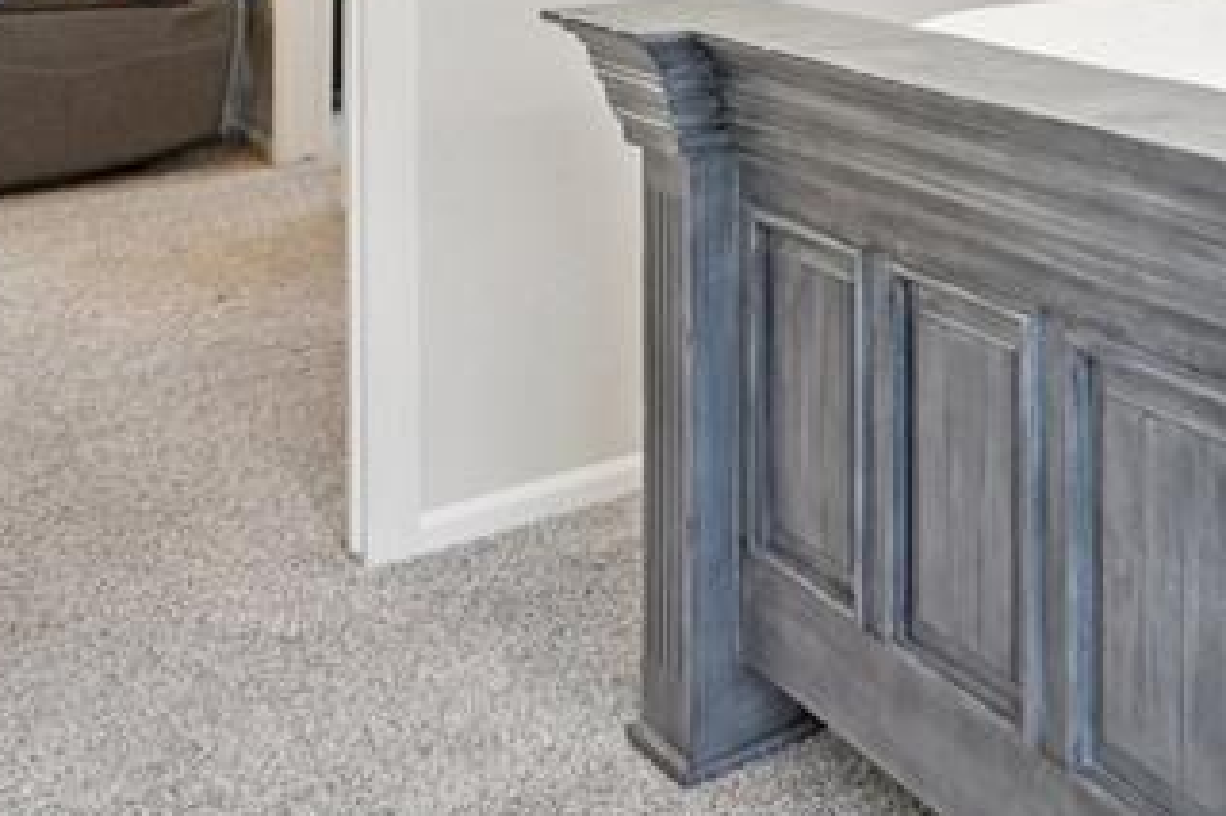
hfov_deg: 31.5
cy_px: -218
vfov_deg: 24.7
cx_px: 1598
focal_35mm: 48
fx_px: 1634
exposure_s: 1/10
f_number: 8
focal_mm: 10
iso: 800
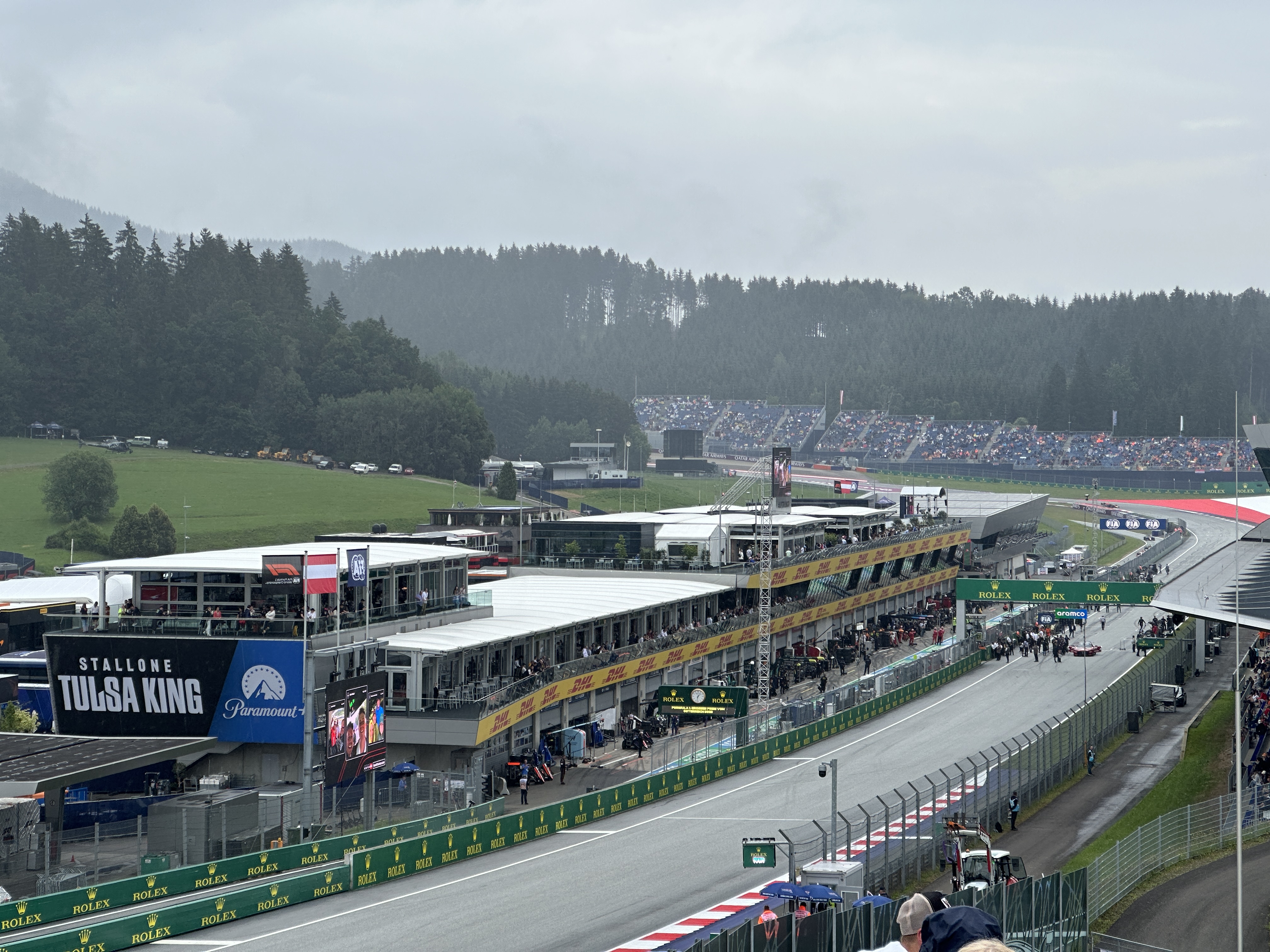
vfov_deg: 19.1
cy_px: 476
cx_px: 635
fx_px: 2825
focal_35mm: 77
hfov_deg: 25.3
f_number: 2.8
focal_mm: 9
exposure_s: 1/435
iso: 32
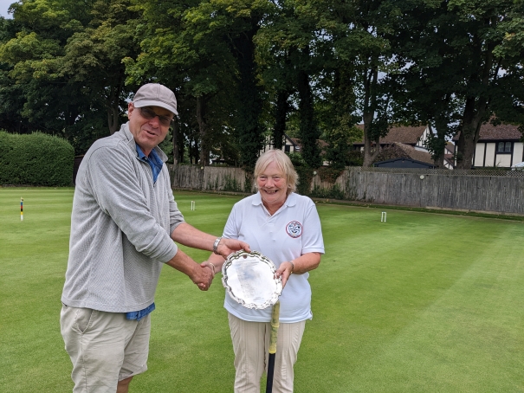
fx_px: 409
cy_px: 196
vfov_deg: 51.4
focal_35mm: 27
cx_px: 262
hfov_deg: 65.3
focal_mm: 4.38
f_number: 1.73
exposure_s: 1/2347
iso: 56
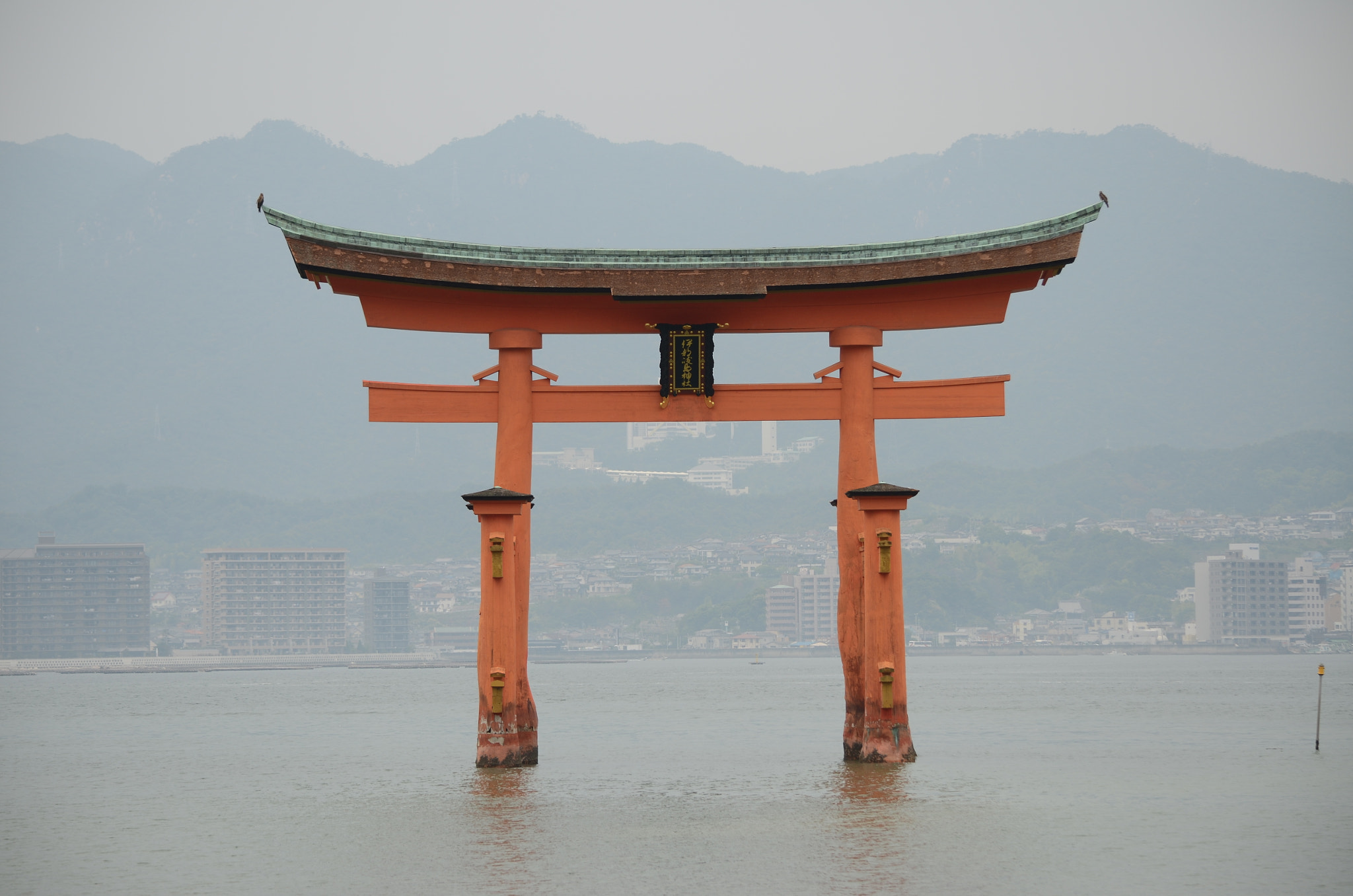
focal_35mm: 147
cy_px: 448
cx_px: 676
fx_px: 5513
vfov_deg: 9.3
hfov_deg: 14.0
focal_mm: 98
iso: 100
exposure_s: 1/640
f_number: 4.5
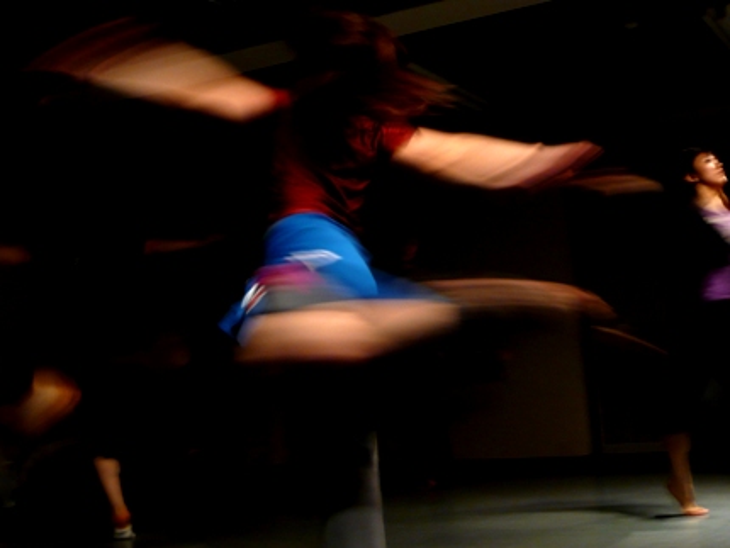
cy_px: 274
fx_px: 1161
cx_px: 365
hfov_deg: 34.9
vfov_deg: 26.6
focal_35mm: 55
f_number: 4.3
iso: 200
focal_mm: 9.1
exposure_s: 1/8
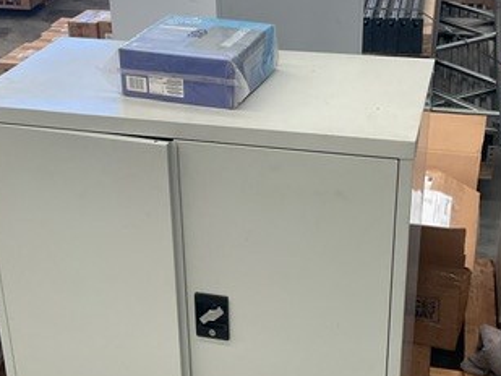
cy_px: 167
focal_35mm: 60
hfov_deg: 32.2
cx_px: 235
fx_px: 869
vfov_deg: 24.4
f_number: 1.8
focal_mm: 3
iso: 50
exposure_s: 1/120
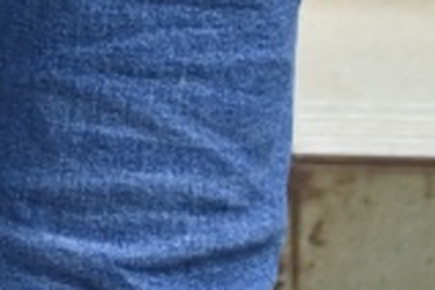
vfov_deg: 3.5
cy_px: -1242
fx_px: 4312
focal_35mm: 357
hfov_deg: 5.7
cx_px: -118
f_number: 5
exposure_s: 1/320
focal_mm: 31.5
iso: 320
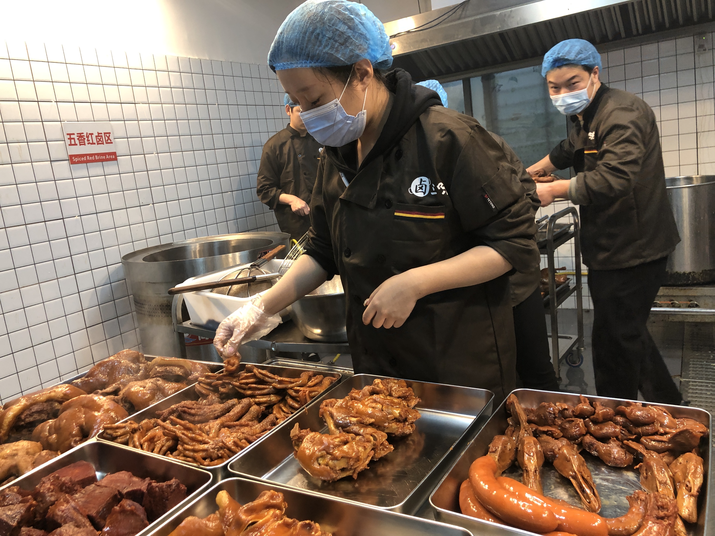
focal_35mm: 28
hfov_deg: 63.4
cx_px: 358
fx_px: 578
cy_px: 268
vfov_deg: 49.7
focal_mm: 4
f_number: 1.8
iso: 40
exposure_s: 1/25
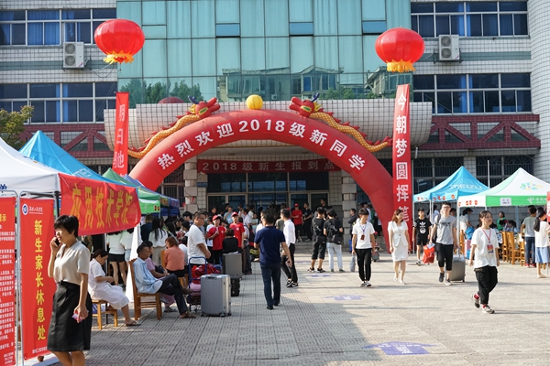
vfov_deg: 24.6
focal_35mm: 55
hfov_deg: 36.2
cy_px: 183
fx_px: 840
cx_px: 275
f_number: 7.1
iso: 2000
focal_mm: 55
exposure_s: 1/2000
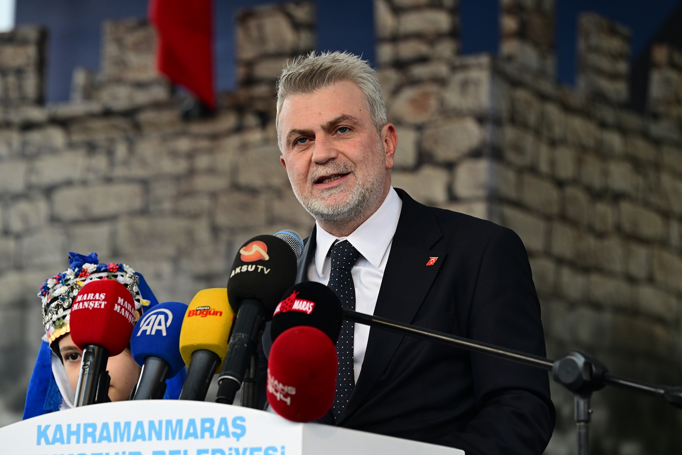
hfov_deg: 10.3
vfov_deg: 6.9
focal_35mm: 200
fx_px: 3789
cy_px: 228
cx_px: 341
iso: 1600
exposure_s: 1/800
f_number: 5.6
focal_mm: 200
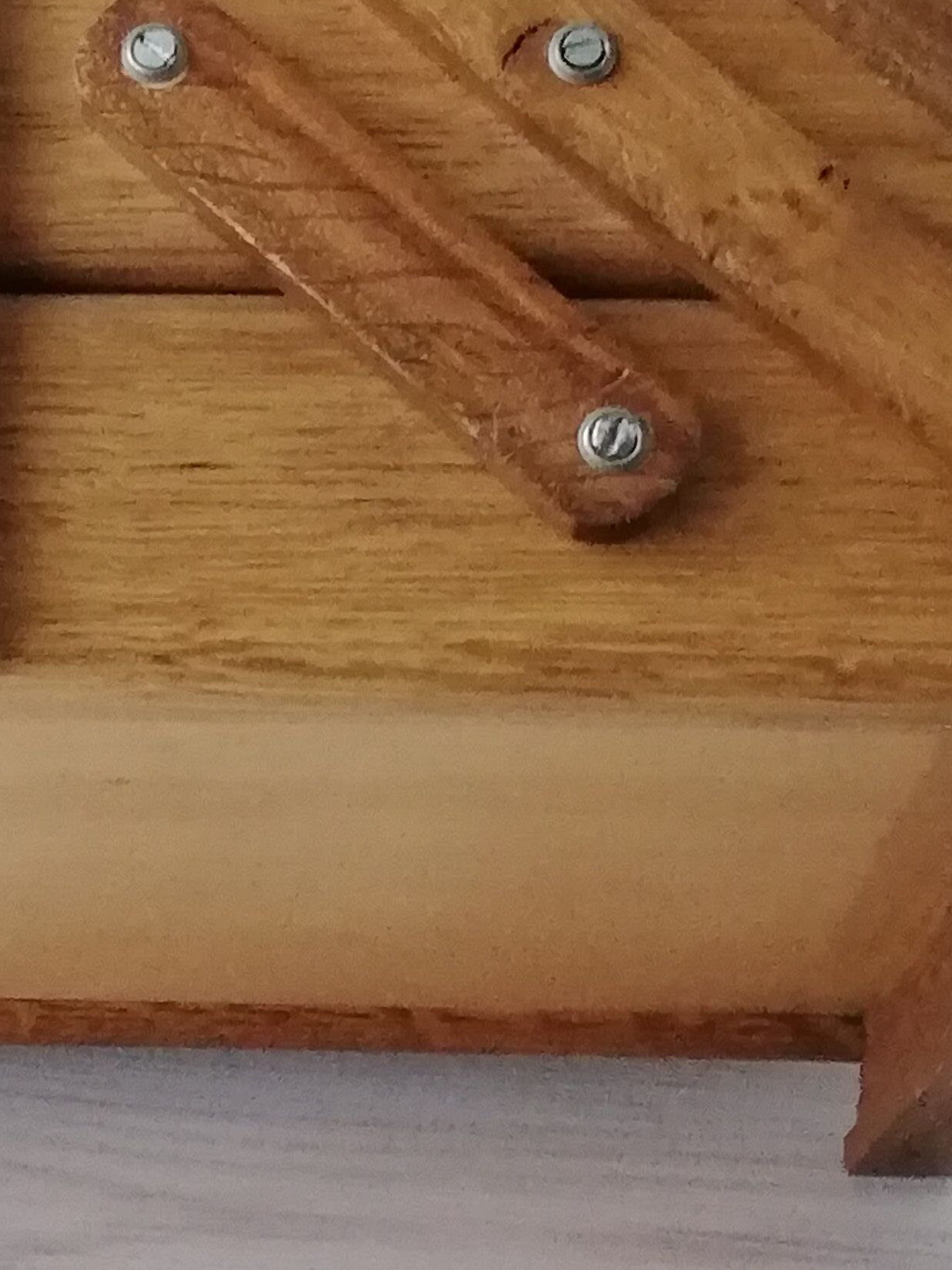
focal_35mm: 114
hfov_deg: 12.7
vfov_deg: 17.2
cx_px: -121
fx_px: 4180
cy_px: 363
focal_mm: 3.81
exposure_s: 1/25
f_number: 2.2
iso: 500
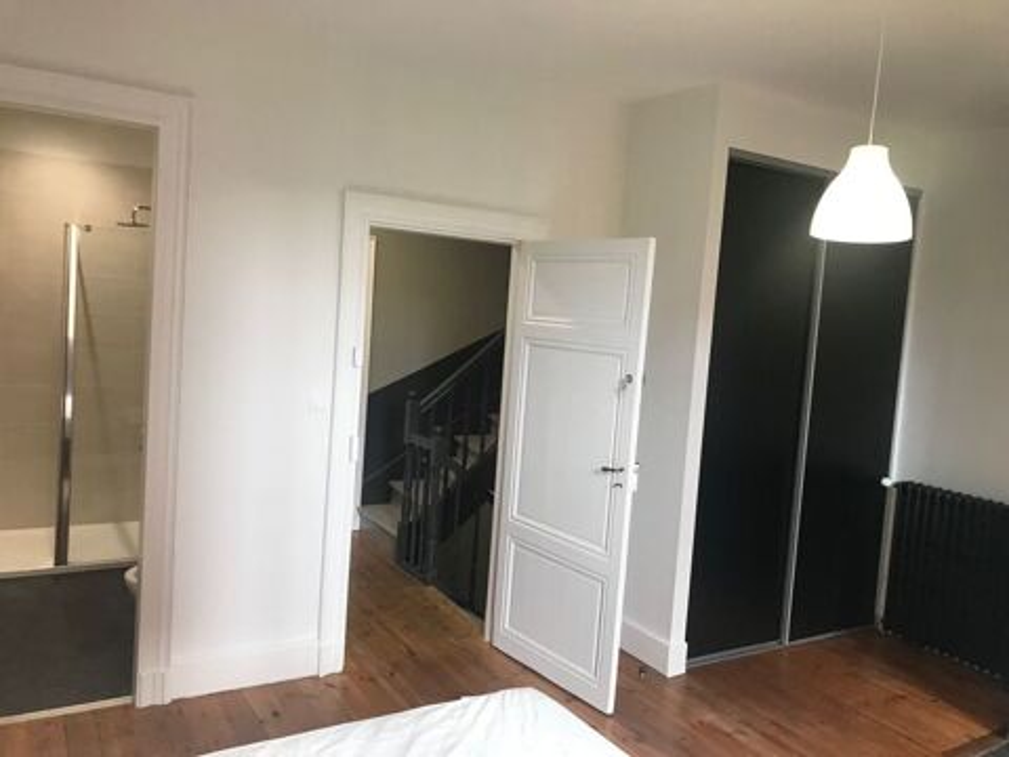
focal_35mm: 28
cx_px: 504
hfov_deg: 63.4
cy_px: 378
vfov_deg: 49.7
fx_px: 816
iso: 32
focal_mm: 3.99
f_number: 1.8
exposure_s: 1/33
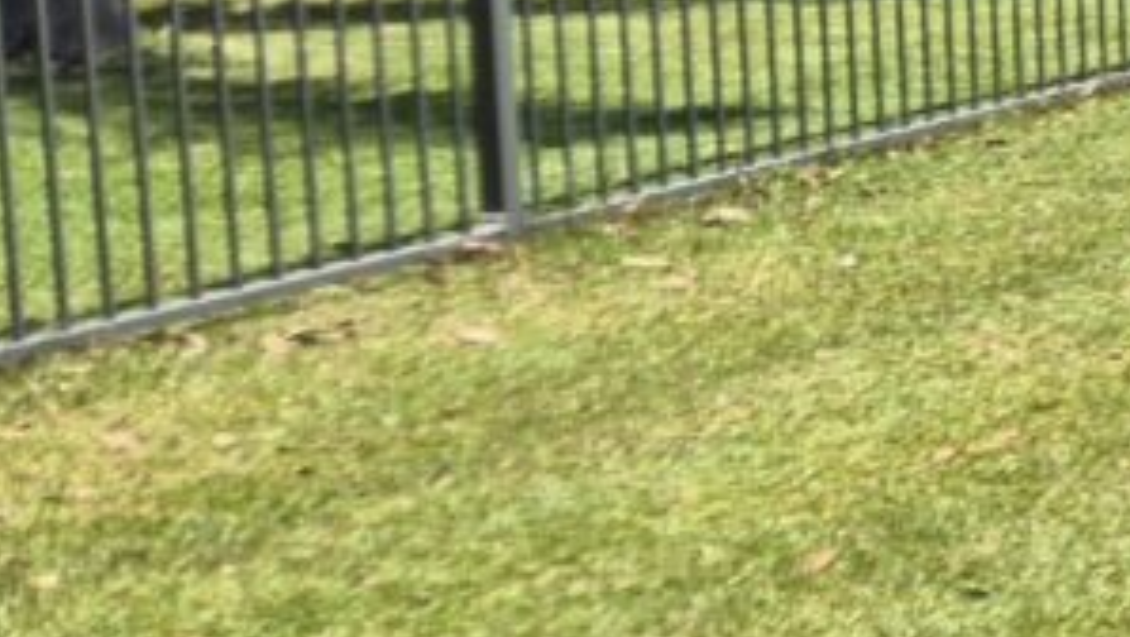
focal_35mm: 129
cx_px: 2821
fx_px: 3867
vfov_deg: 9.3
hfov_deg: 12.5
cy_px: -15
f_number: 1.8
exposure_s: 1/1940
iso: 25
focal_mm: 5.4
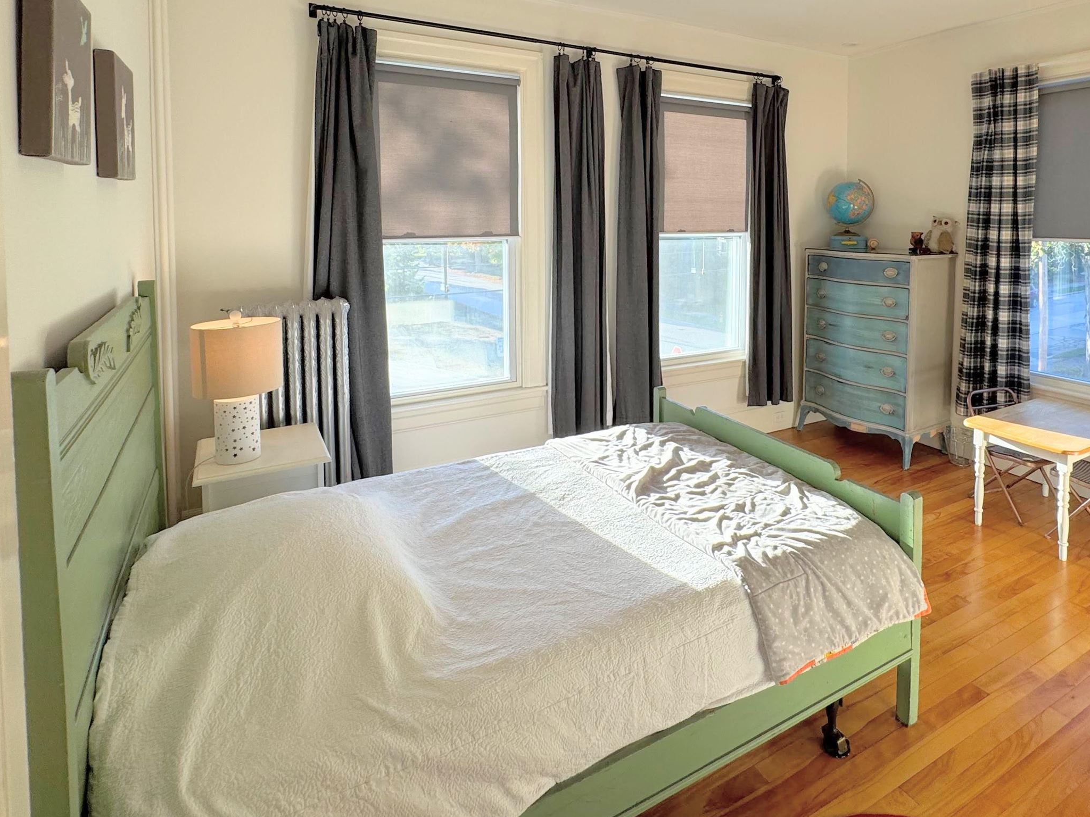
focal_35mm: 21
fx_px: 661
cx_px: 645
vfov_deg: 61.3
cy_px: 246
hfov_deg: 78.2
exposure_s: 1/120
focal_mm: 2.22
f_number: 2.2
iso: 50
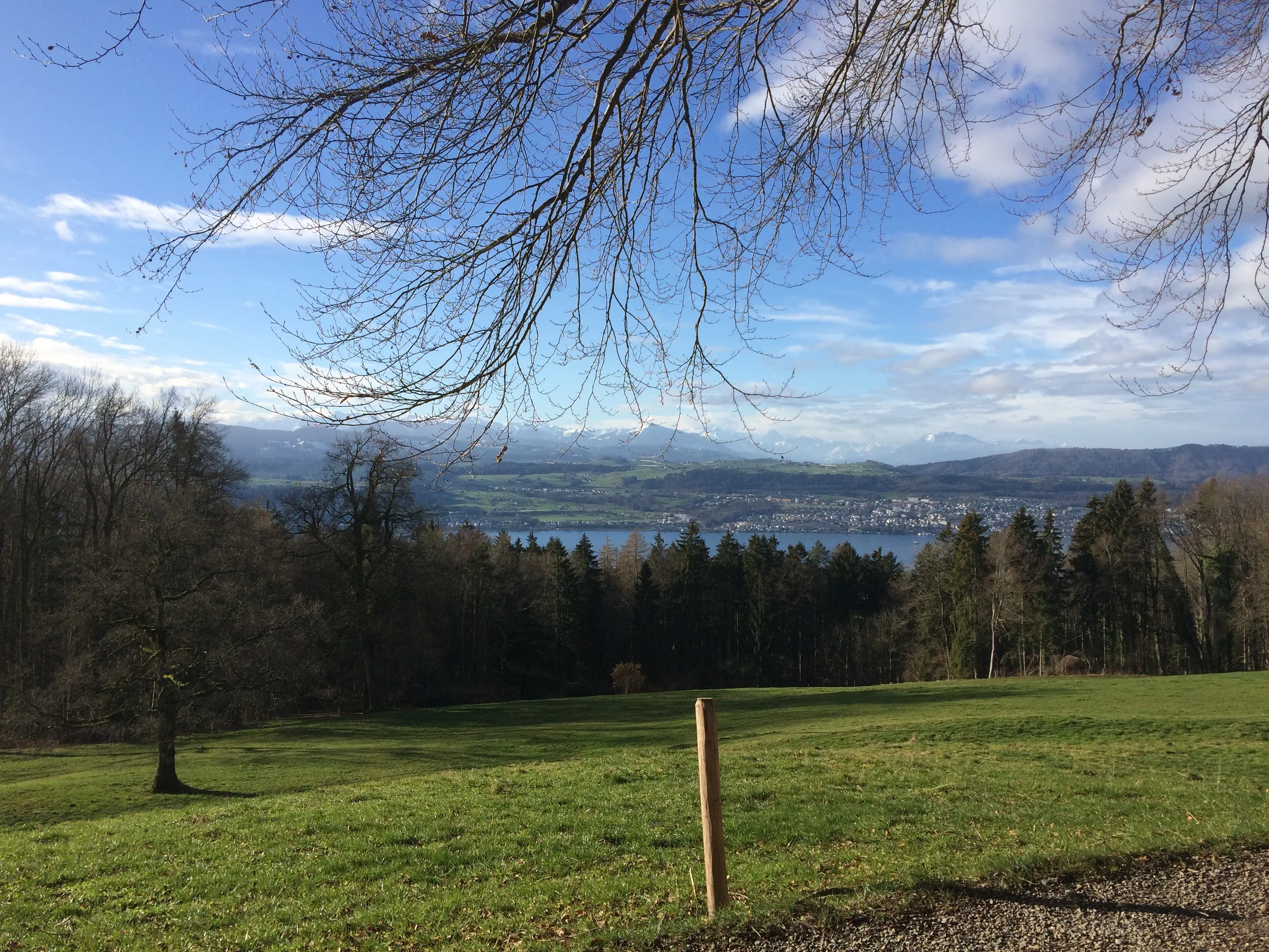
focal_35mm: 29
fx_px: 1063
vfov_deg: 48.2
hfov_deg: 61.7
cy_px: 476
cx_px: 634
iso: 32
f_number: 2.2
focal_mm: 4.15
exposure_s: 1/1953
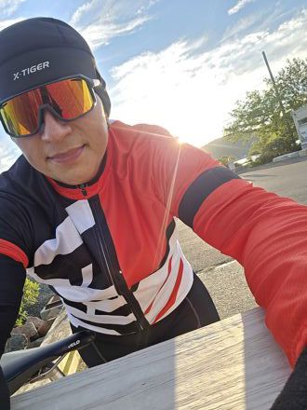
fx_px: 296
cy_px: 205
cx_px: 154
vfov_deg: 69.4
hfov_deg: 54.9
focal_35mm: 25
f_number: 2.2
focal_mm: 3.3
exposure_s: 1/128
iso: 25
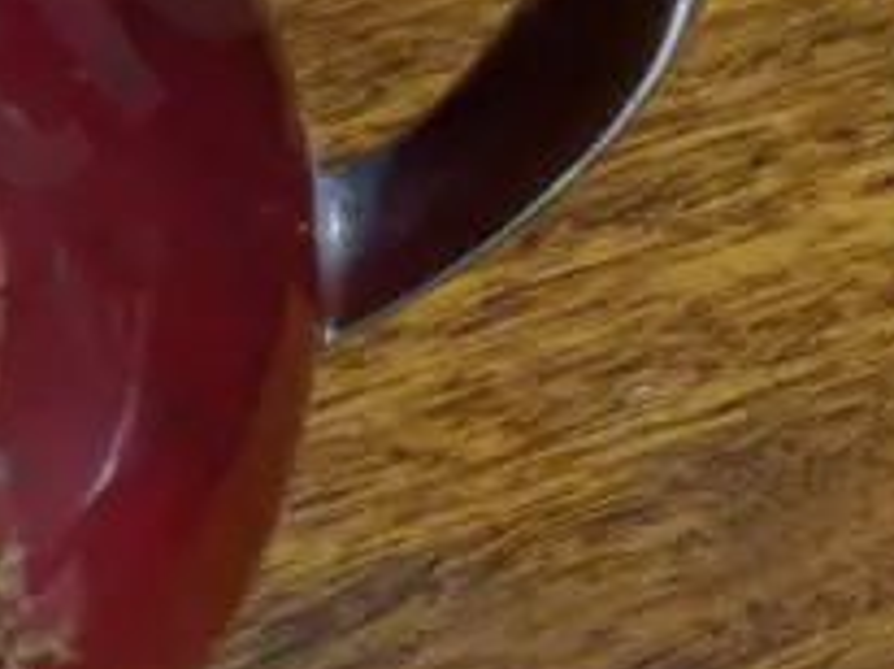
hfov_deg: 7.0
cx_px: -295
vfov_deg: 5.3
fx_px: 7197
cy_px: 319
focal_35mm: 279
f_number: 5.3
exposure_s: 1/60
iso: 1000
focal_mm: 28
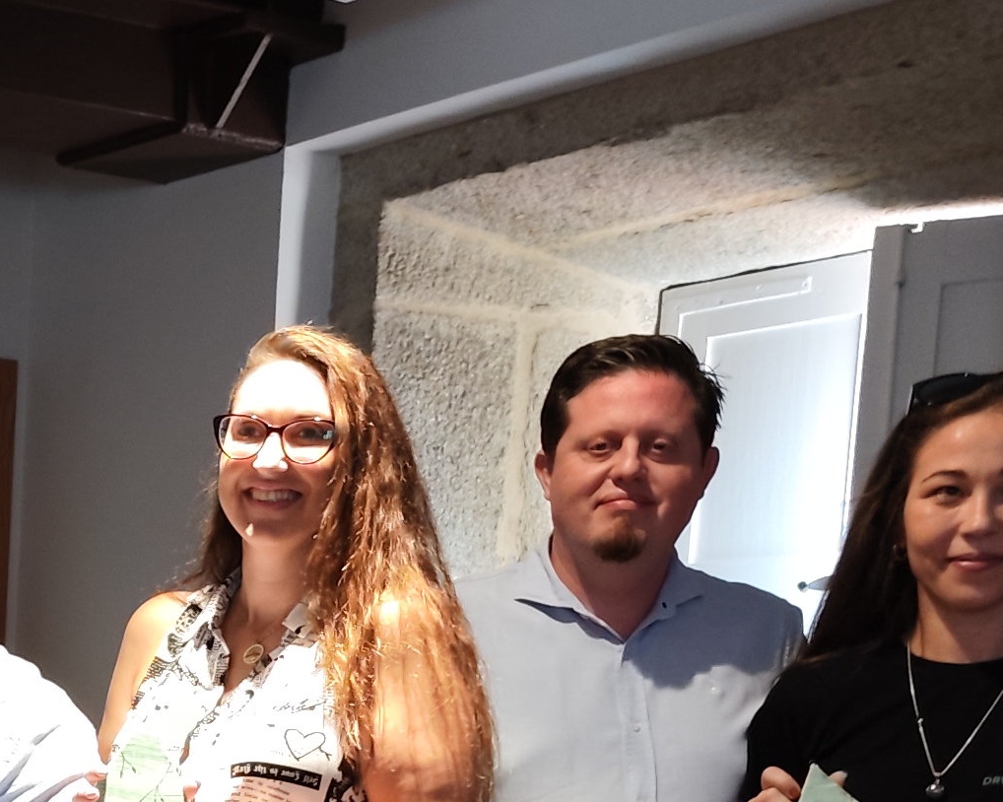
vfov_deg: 15.9
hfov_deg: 18.2
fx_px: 2671
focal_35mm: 90
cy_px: 1144
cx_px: -627
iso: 1000
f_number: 1.65
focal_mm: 6.19
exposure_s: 1/25
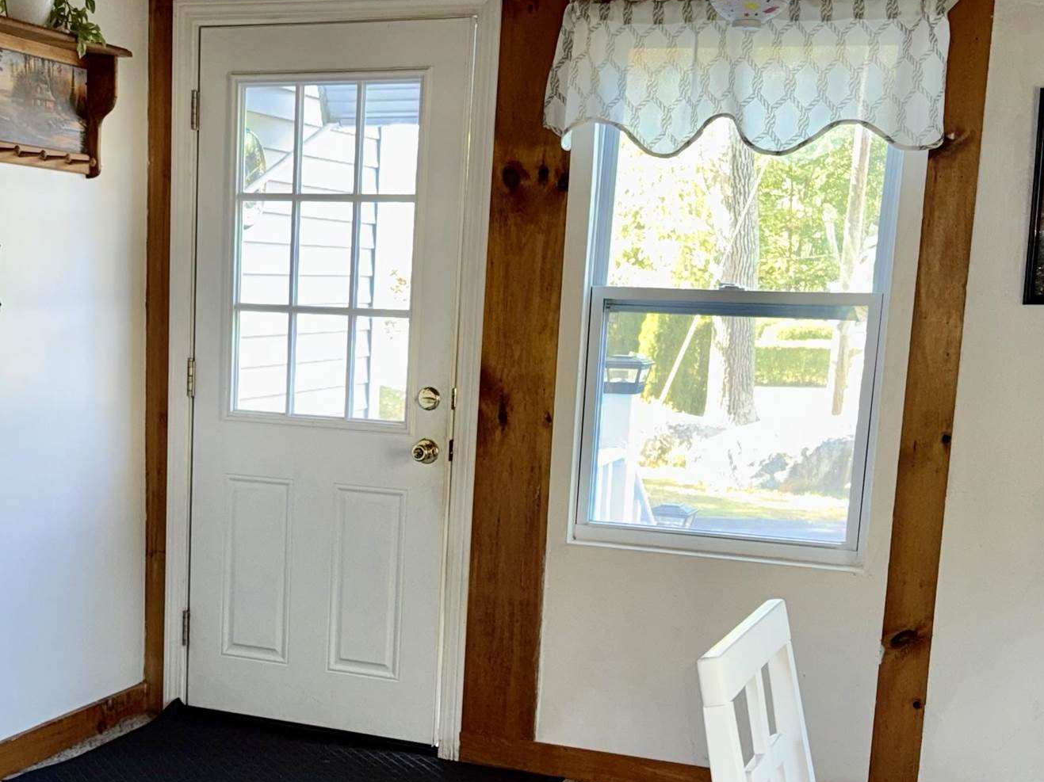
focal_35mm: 56
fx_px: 1688
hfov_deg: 33.8
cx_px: 279
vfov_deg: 25.8
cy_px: 588
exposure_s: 1/47
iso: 100
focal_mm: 6.76
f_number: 1.78
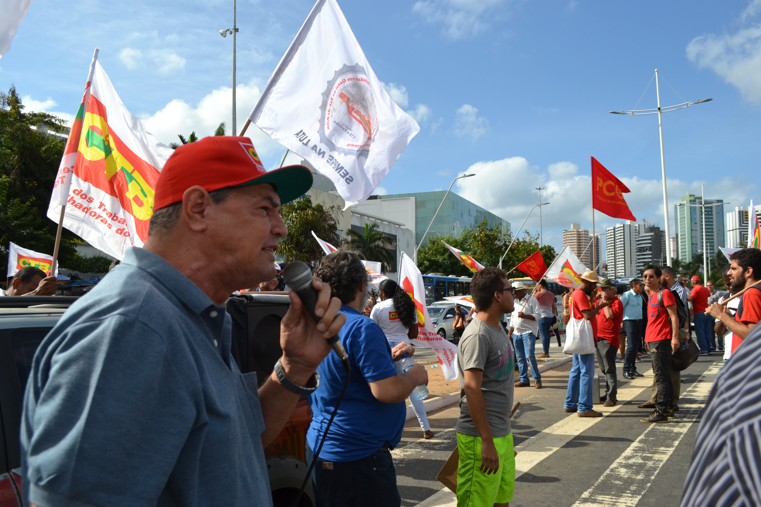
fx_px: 571
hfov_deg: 67.4
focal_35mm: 27
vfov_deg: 47.9
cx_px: 380
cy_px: 254
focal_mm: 18
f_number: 5.6
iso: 400
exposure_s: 1/1600
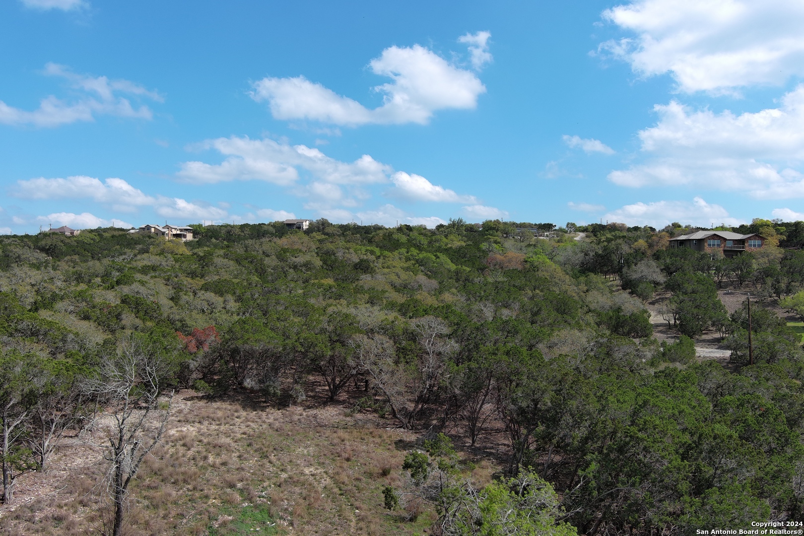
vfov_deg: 45.0
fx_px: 648
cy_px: 268
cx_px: 402
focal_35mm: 29
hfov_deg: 63.7
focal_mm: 10.57
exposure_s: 1/1534
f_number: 2.8
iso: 100
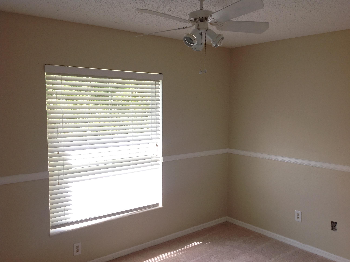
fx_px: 353
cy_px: 131
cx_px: 175
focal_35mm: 35
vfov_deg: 40.6
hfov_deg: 52.7
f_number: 2.4
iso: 50
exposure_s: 1/139
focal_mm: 4.28
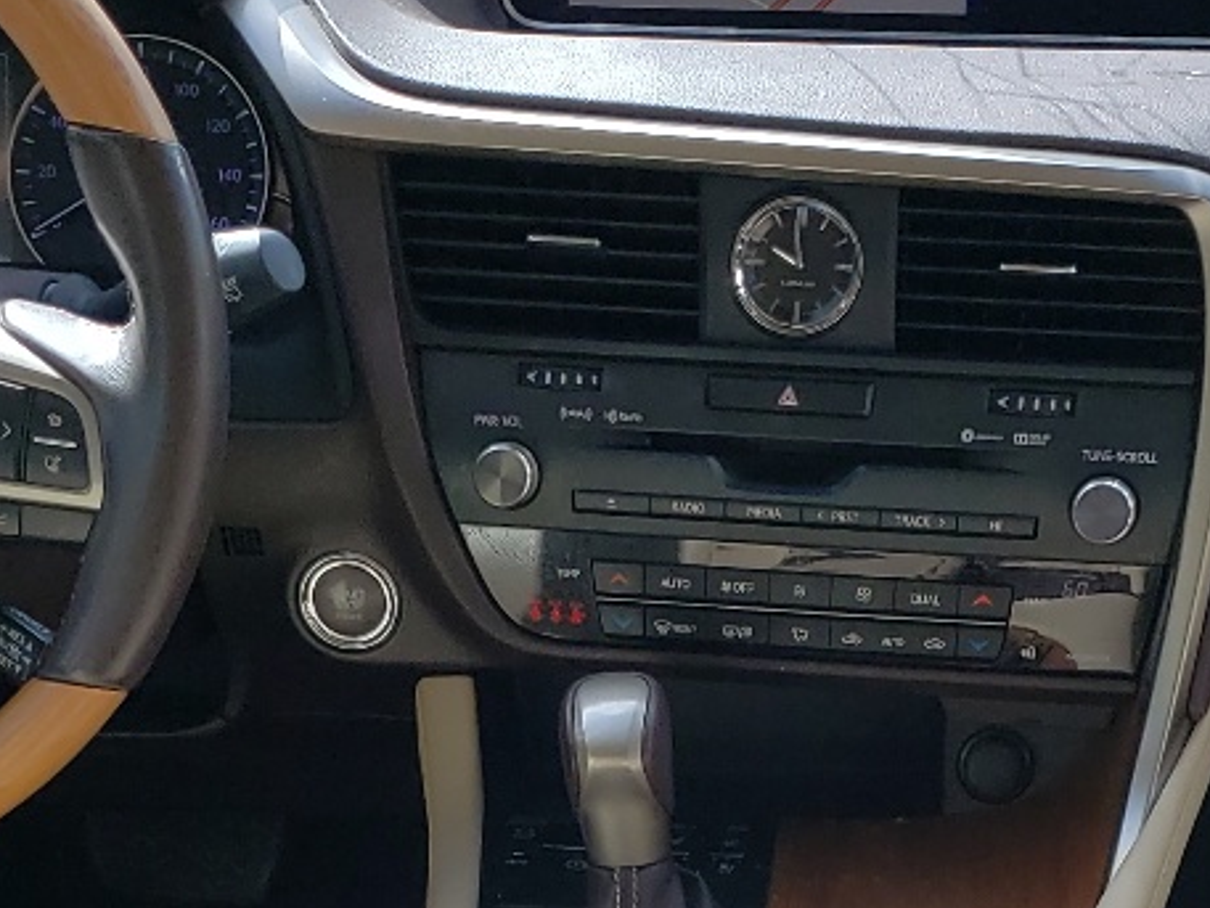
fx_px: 3182
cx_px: 739
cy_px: 1226
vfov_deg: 15.4
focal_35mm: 91
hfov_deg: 21.5
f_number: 1.5
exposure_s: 1/1111
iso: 50
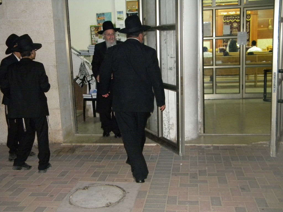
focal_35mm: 41
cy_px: 106
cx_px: 142
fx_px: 335
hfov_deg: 45.8
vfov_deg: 35.1
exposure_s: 1/30
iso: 460
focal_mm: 7.3
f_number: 3.8
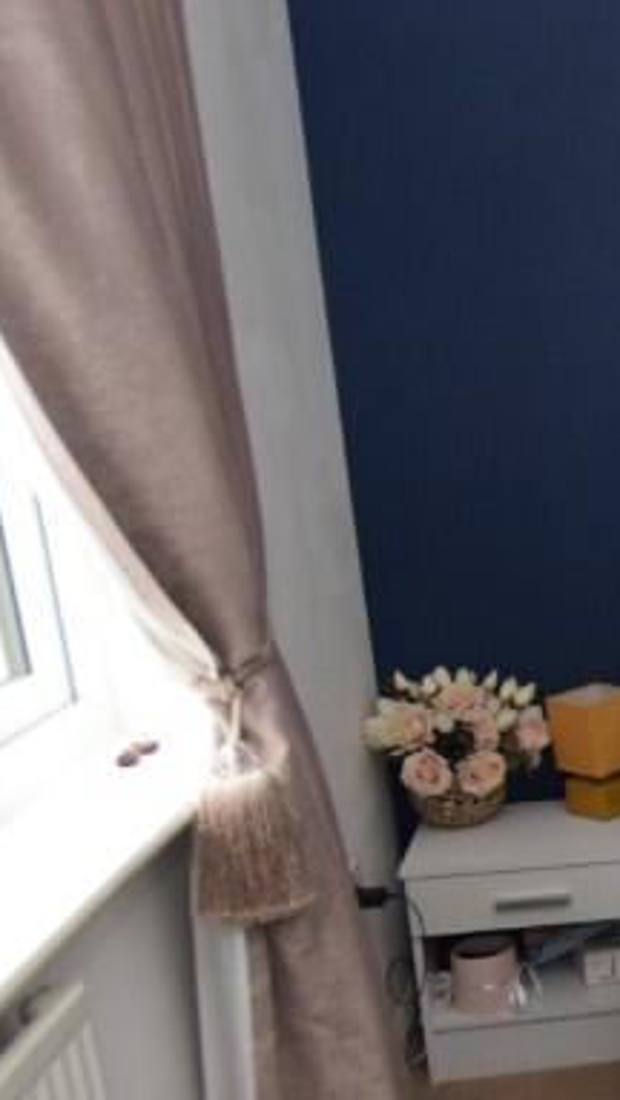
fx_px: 1225
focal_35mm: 42
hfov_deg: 20.6
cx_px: 1094
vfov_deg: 47.6
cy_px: 725
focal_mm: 10
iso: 640
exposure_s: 1/60
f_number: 4
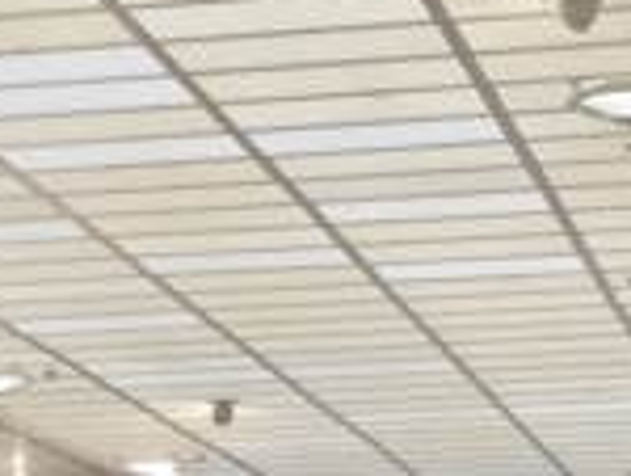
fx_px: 4017
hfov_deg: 8.8
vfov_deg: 6.7
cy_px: 693
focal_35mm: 220
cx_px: -257
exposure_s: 1/33
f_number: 2.2
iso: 40
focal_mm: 4.15
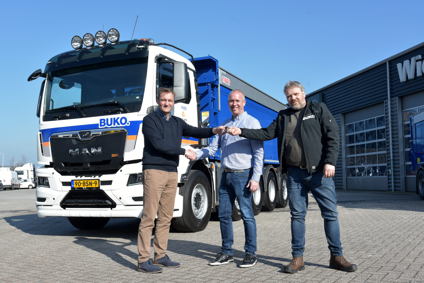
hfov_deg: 50.7
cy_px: 142
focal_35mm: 38
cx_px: 212
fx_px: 448
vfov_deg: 35.1
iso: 320
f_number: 10
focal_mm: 38
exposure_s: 1/400
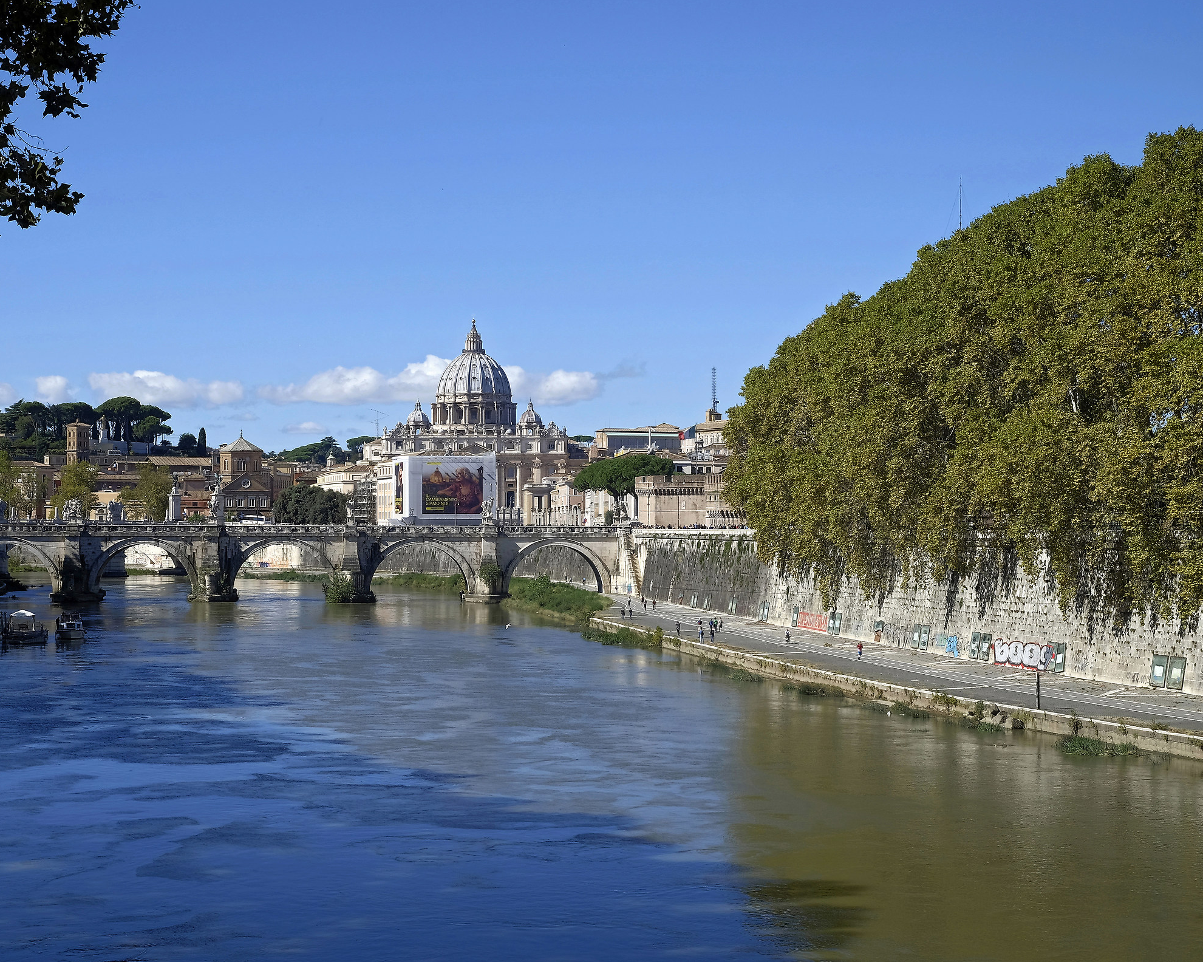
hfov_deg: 32.4
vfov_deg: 26.2
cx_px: 487
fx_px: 2065
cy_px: 479
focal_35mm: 58
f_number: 11
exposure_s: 1/220
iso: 200
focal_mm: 34.3
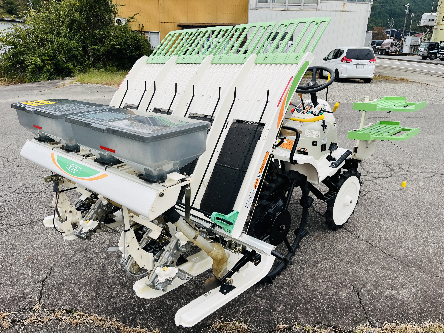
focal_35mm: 26
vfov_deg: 53.1
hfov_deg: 67.3
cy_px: 166
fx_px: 333
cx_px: 222
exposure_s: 1/440
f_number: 1.6
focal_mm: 5.1
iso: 50
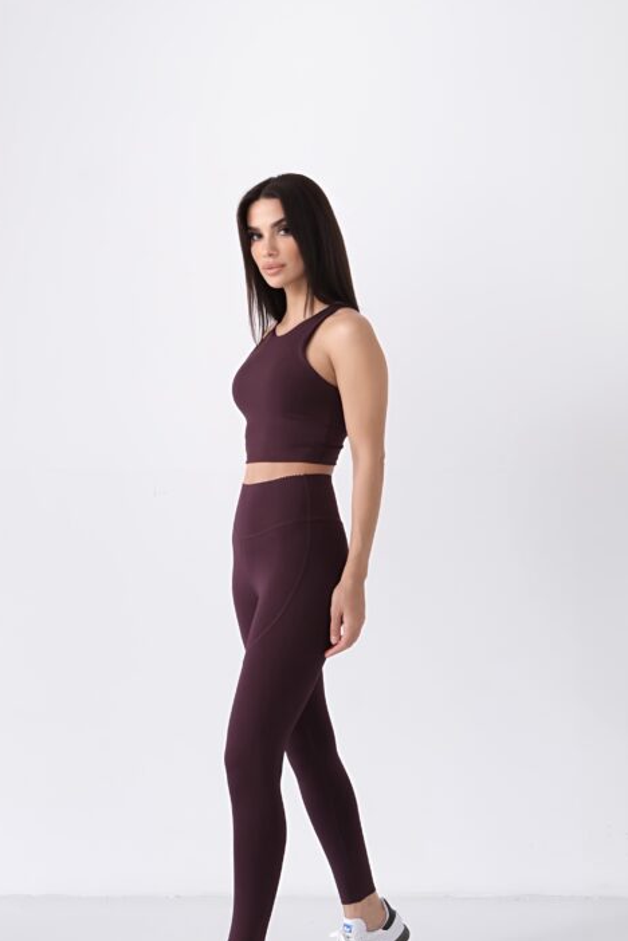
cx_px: 298
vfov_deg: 47.4
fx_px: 1073
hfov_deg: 32.6
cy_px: 511
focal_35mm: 41
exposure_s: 1/60
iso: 2000
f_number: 5.6
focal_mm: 21.2
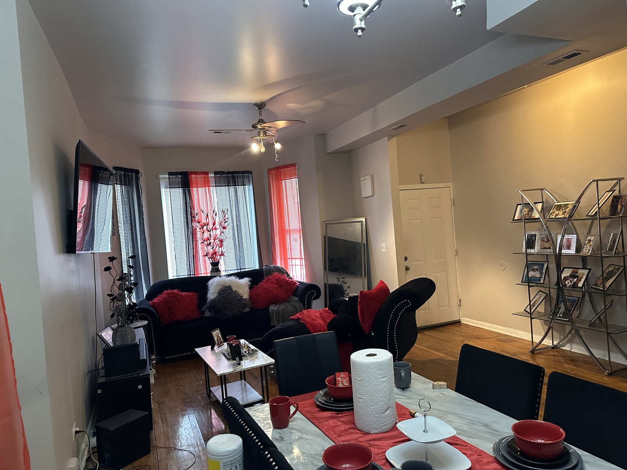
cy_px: 235
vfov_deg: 56.8
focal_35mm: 24
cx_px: 314
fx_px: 435
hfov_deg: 71.6
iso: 640
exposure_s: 1/60
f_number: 1.78
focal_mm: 6.86
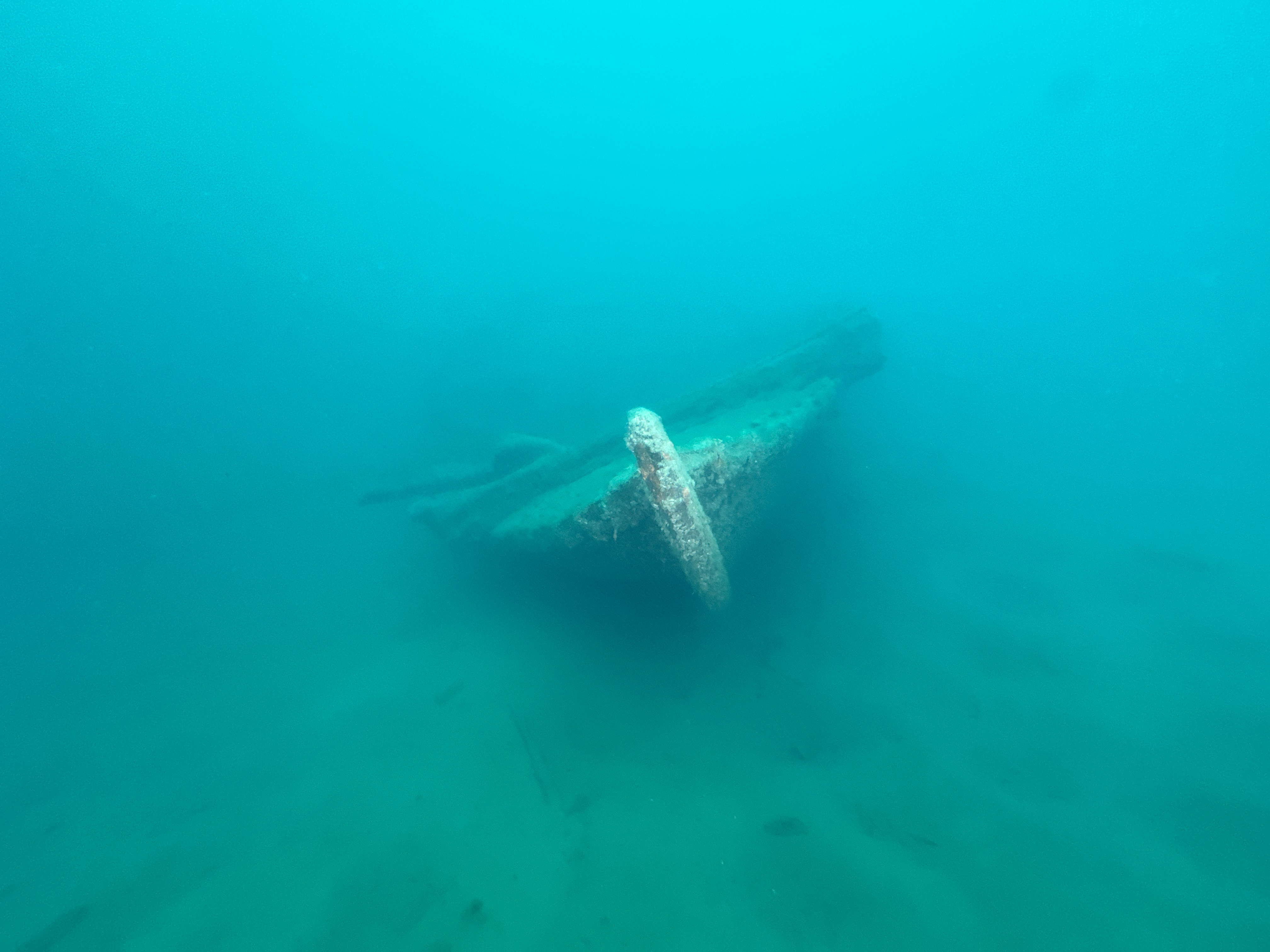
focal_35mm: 14
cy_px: 476
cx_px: 635
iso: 500
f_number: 2.2
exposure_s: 1/60
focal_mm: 2.22
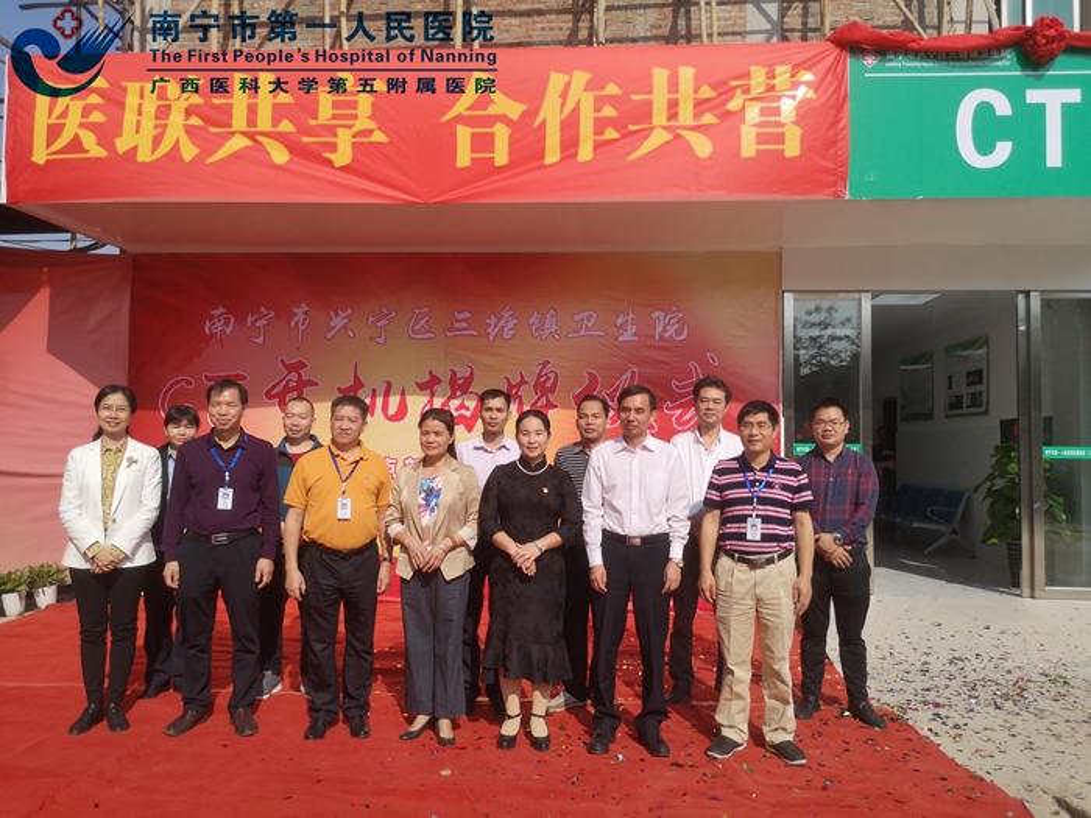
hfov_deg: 65.3
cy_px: 409
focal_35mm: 27
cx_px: 546
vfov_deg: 51.4
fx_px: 851
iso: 50
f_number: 1.8
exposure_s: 1/3906
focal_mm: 3.95
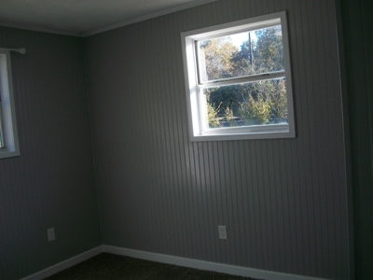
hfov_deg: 56.8
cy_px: 140
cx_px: 186
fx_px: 345
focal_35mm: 32
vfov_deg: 44.2
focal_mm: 5.7
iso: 80
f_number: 2.9
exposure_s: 1/200
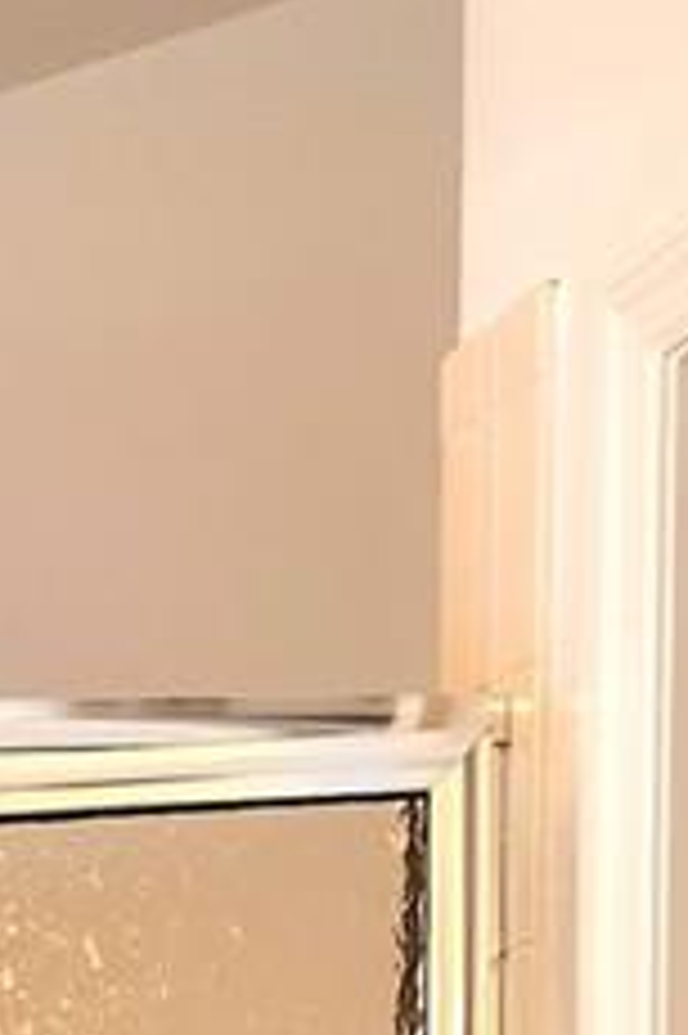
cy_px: 1971
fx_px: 3588
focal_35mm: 125
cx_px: -931
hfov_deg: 9.7
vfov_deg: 14.2
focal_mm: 5.4
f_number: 1.8
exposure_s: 1/120
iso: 125
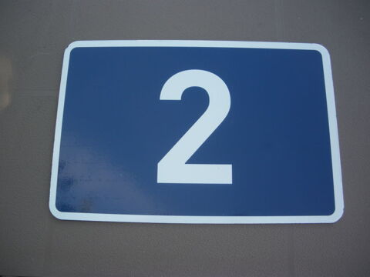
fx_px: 385
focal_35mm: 36
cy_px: 138
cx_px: 185
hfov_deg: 51.4
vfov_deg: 39.7
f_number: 3.5
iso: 64
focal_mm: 6.3
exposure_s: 1/100
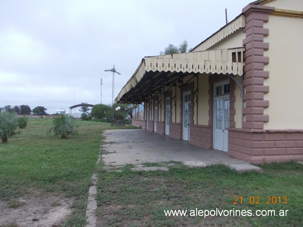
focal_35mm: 28
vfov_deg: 49.7
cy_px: 114
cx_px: 152
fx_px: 245
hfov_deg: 63.5
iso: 80
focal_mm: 4
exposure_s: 1/200
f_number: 5.4
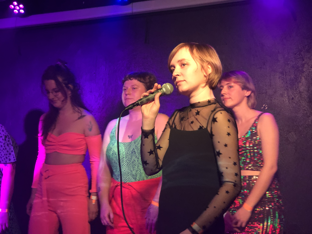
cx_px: 156
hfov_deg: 33.8
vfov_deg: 25.7
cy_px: 117
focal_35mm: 57
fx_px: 514
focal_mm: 6.6
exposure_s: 1/50
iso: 640
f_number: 2.8
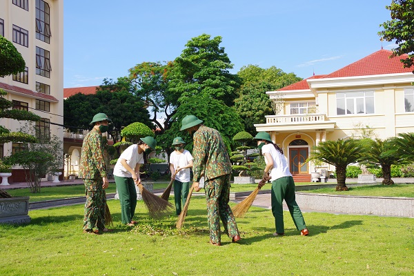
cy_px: 138
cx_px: 207
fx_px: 483
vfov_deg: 31.9
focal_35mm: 42
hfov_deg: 46.4
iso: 200
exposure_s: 1/125
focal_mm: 28
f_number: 10
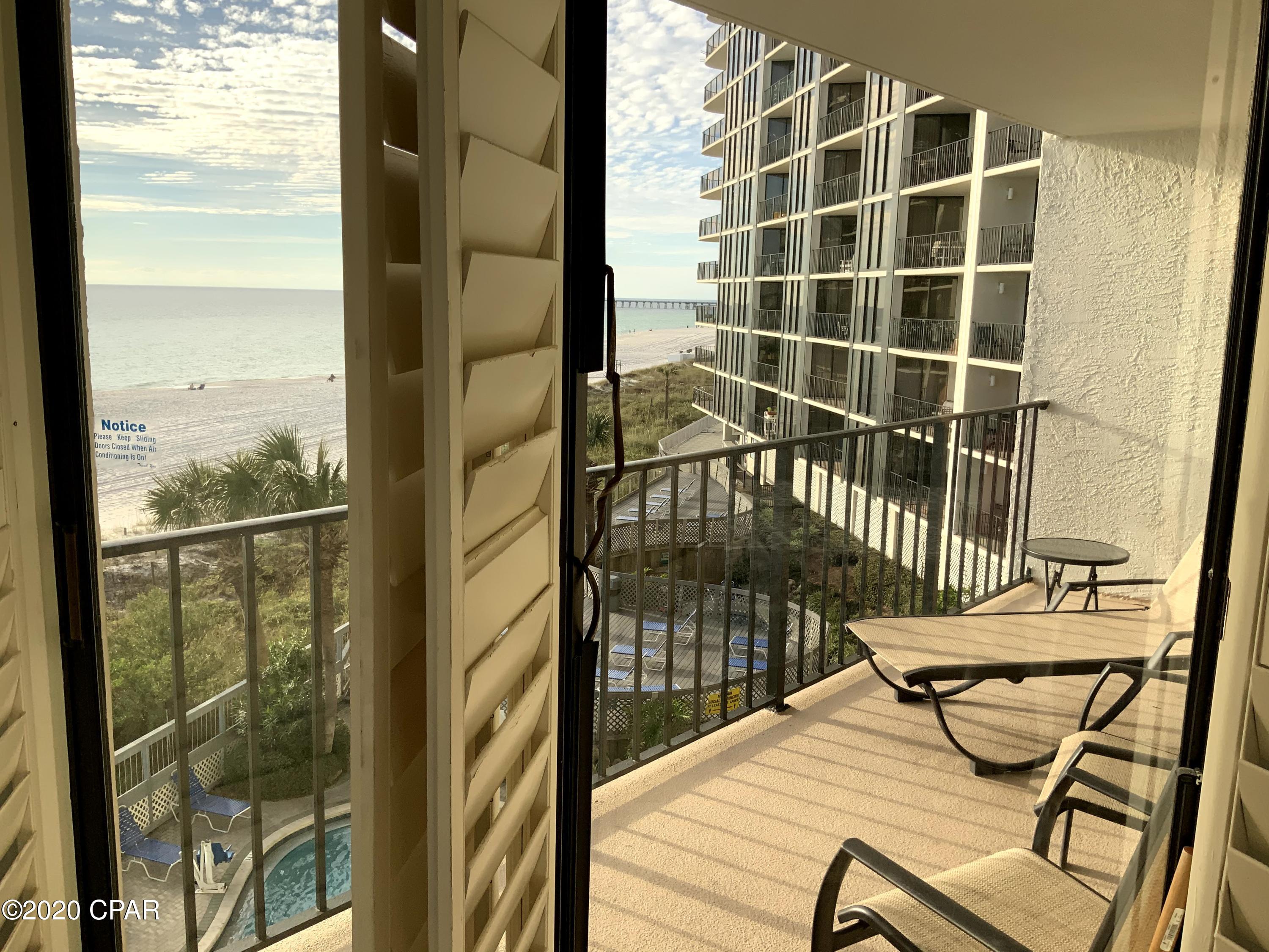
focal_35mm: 29
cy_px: 476
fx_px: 1063
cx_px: 634
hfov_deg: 61.7
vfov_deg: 48.2
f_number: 1.8
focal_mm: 3
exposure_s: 1/700
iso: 16
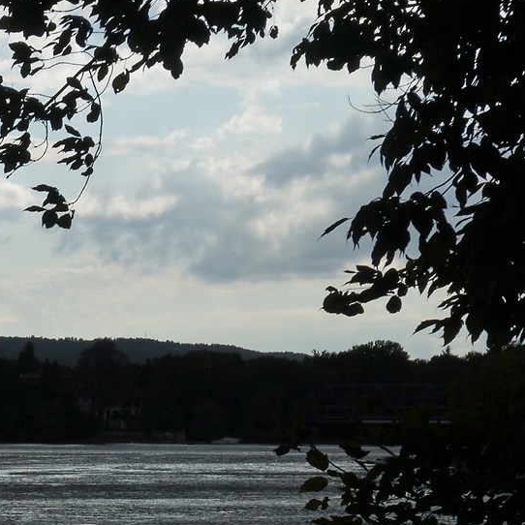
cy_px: 549
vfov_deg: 10.2
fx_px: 2900
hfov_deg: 10.0
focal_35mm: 169
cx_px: -261
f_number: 8
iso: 200
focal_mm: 30
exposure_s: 1/640
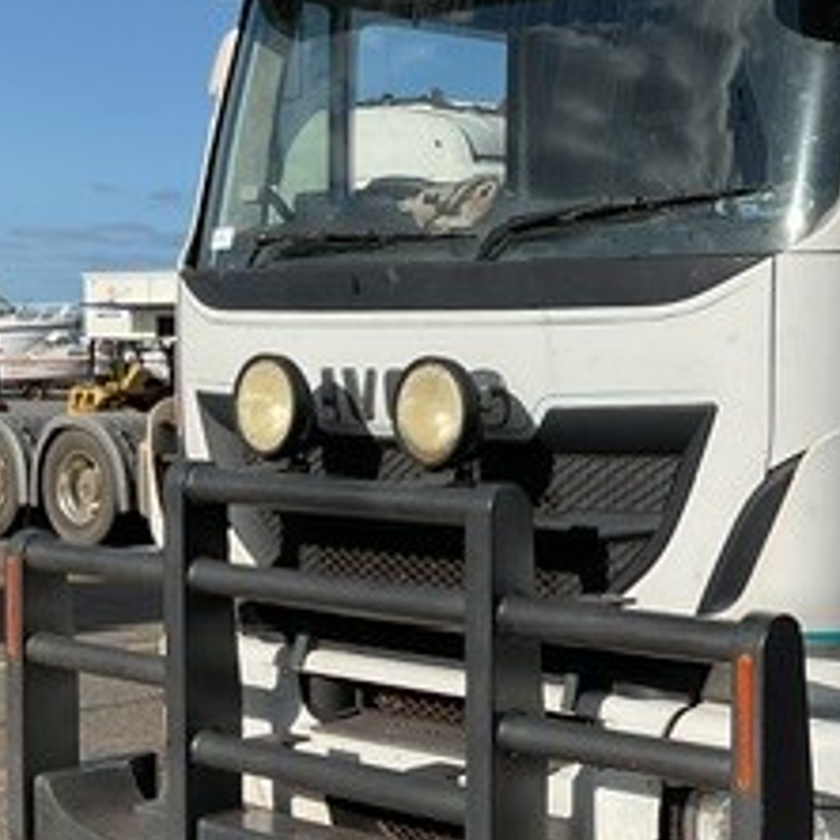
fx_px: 2032
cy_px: 477
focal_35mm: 74
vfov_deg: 23.3
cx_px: 927
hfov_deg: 22.1
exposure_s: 1/2538
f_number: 1.8
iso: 16
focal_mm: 3
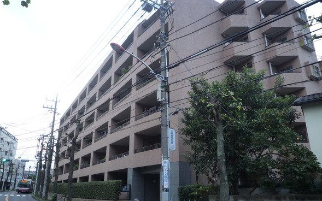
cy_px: 109
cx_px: 160
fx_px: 237
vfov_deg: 46.0
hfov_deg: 68.4
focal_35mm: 27
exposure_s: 1/40
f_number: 2.8
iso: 160
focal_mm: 4.4
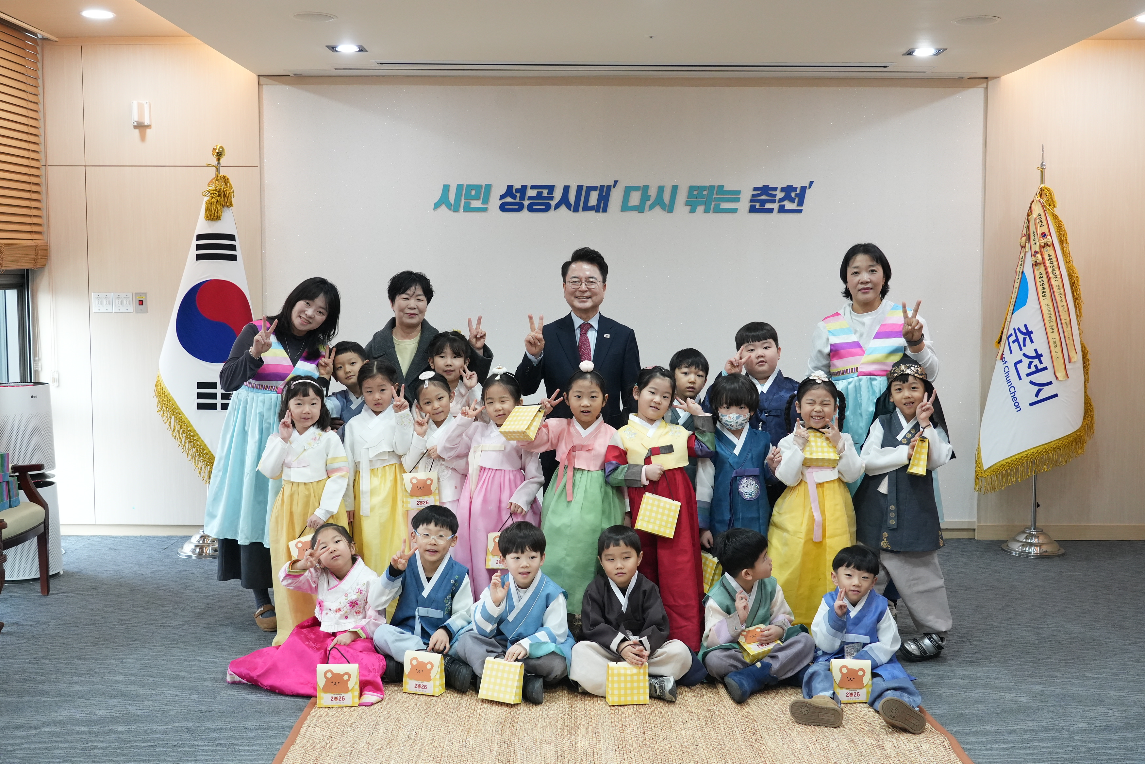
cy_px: 382
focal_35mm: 36
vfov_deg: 36.9
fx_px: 1145
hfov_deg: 53.1
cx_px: 572
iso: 3200
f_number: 4.5
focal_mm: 36
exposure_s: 1/250
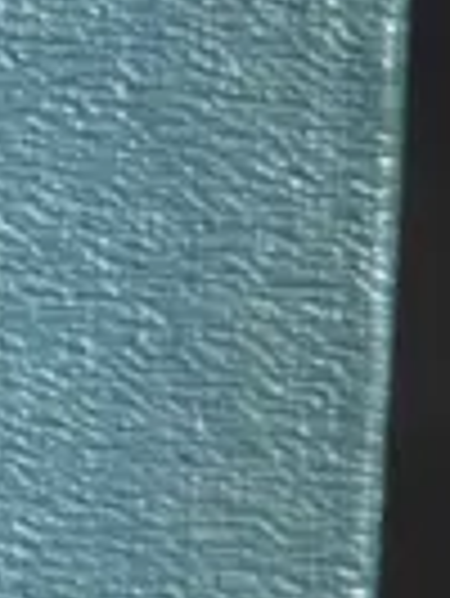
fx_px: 5849
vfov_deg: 5.8
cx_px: -1163
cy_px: -108
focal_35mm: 338
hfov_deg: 4.2
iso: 1250
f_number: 5
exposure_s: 1/60
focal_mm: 22
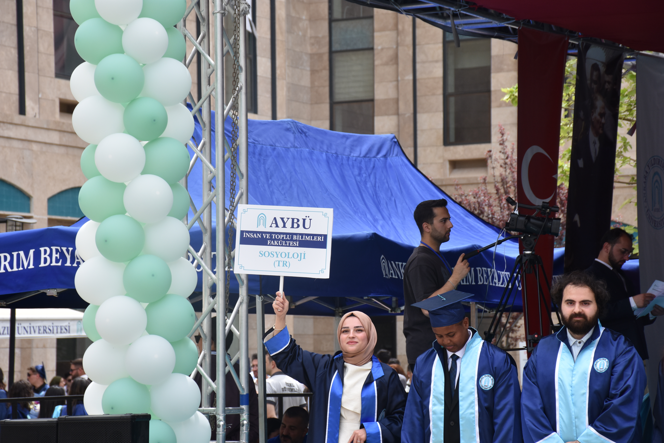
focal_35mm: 135
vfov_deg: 10.2
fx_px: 2490
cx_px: 332
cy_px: 222
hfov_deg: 15.2
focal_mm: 90
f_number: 8
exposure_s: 1/500
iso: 280
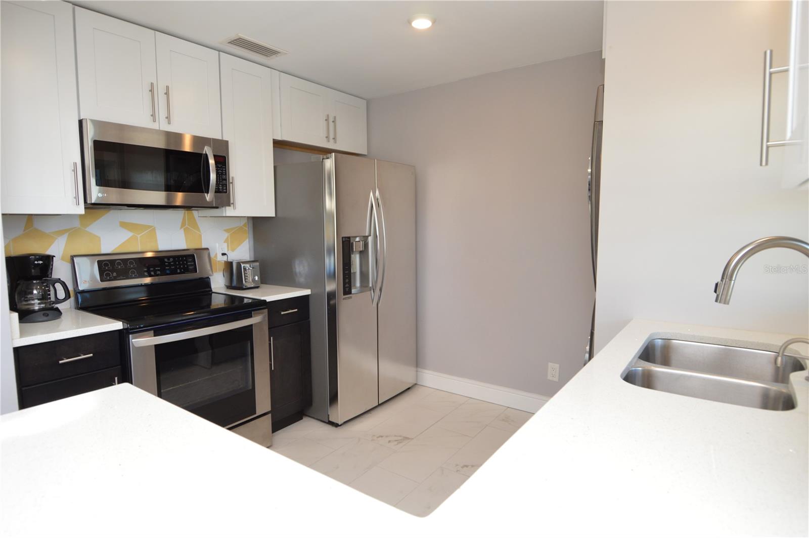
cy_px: 269
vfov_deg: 67.3
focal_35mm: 18
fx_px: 404
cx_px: 404
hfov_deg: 90.1
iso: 400
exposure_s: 1/80
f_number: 4.5
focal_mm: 12
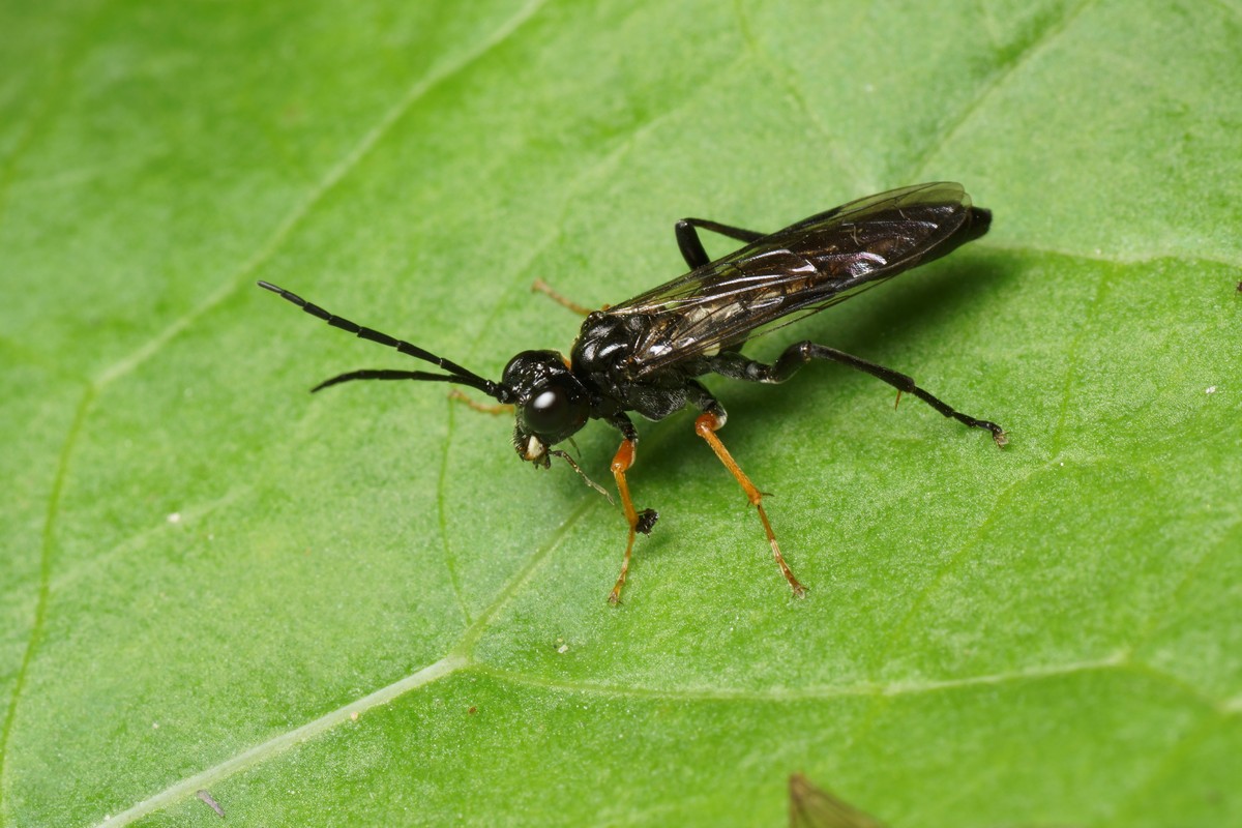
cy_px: 414
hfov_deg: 15.2
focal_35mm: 135
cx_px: 621
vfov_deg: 10.2
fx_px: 4657
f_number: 14
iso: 100
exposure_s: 1/60
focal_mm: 90
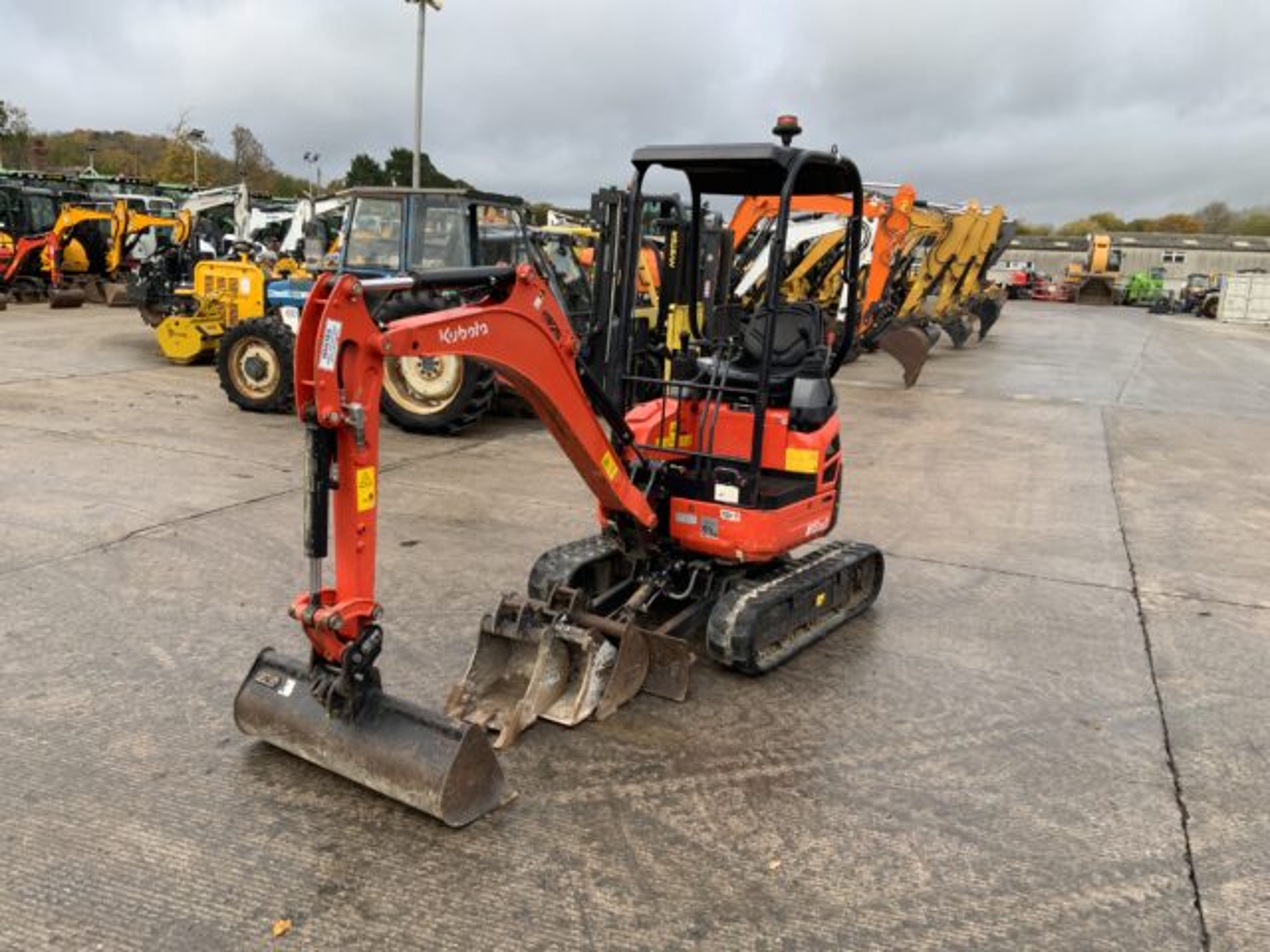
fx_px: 1064
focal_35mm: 29
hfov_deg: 61.7
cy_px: 476
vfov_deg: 48.2
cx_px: 635
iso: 25
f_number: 1.8
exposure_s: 1/122
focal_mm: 3
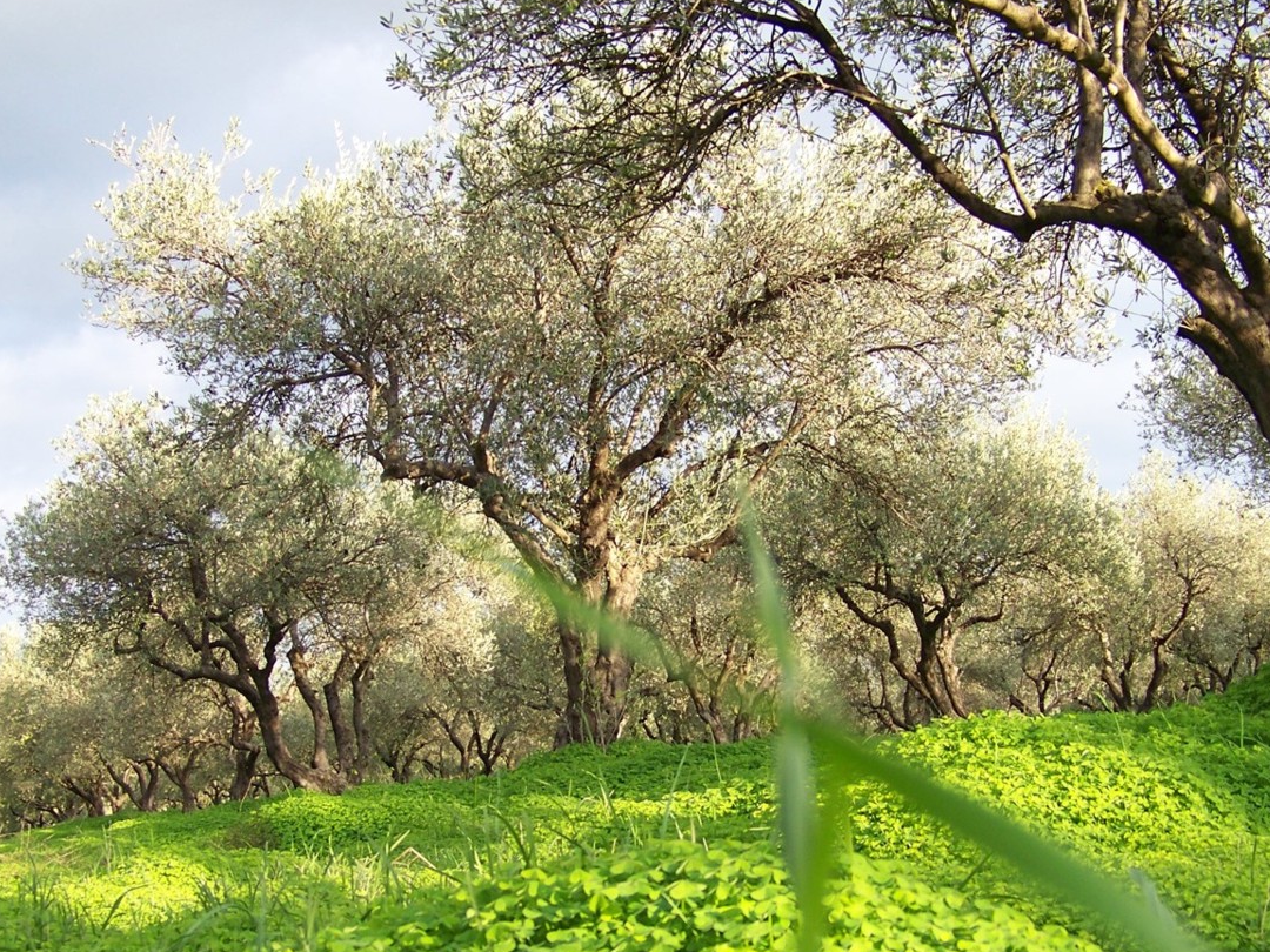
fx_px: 1834
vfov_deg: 29.0
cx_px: 576
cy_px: 585
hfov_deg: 38.2
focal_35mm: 50
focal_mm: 5.85
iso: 64
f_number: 2.8
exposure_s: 1/125
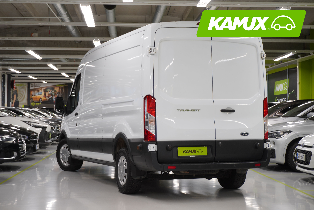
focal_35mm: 66
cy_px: 105
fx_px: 576
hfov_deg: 30.5
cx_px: 157
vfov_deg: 20.6
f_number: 5.6
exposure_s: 1/8
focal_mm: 44
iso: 100
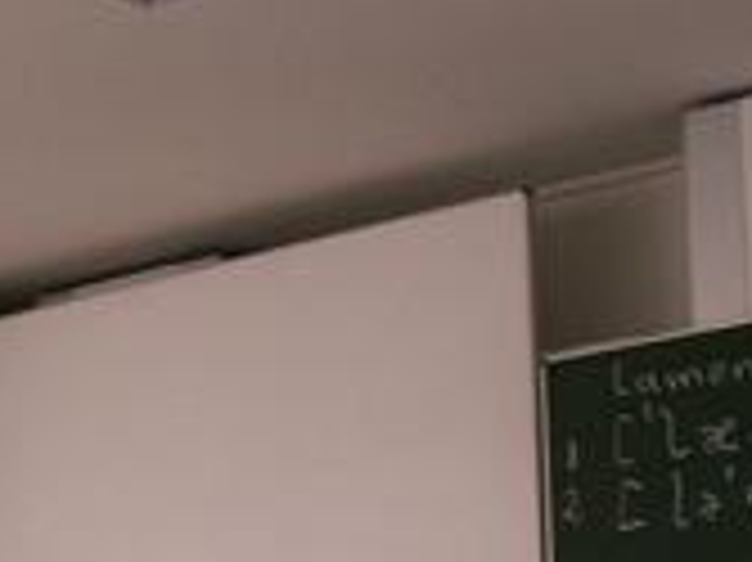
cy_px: 926
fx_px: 3083
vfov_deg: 10.0
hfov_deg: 13.6
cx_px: -86
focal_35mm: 142
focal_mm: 7.6
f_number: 2.6
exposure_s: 1/60
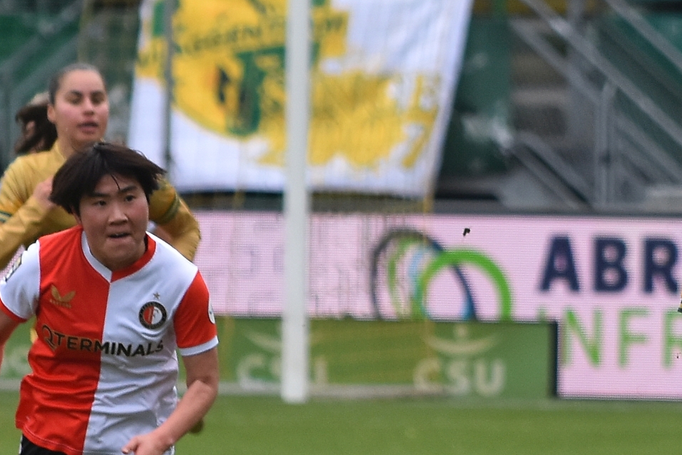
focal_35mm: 480
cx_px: 558
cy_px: 450
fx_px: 9093
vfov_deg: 2.9
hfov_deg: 4.3
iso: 560
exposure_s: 1/1000
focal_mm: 160
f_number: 3.2
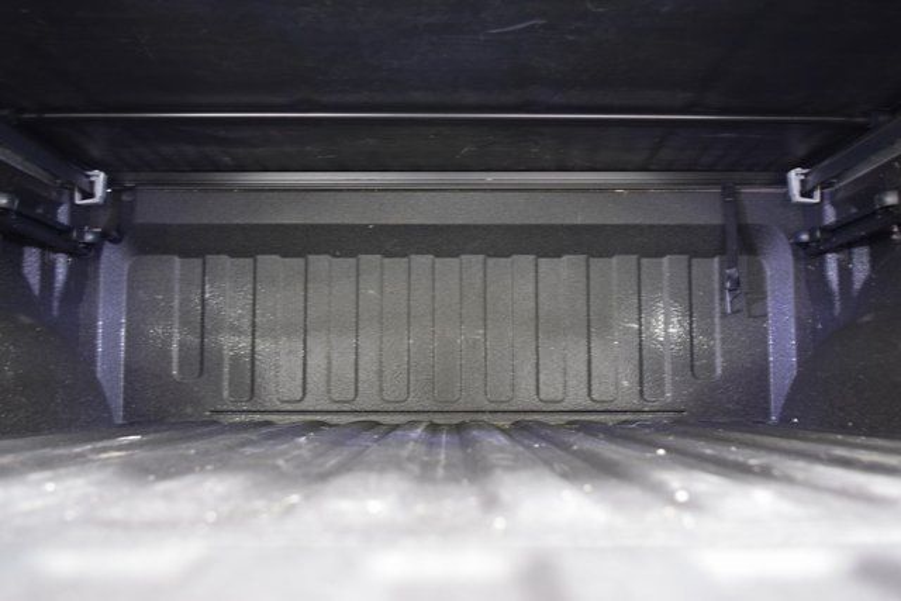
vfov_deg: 36.9
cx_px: 450
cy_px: 300
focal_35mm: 36
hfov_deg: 53.1
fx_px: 901
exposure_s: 1/5
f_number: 2.8
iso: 1600
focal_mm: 24
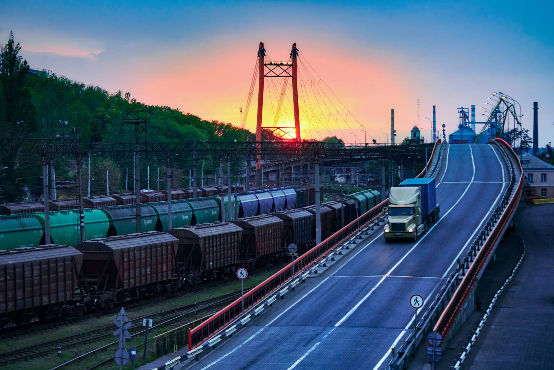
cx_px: 275
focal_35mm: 87
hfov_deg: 23.4
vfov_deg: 15.7
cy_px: 187
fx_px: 1339
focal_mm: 86
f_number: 4.5
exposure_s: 1/200
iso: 1600
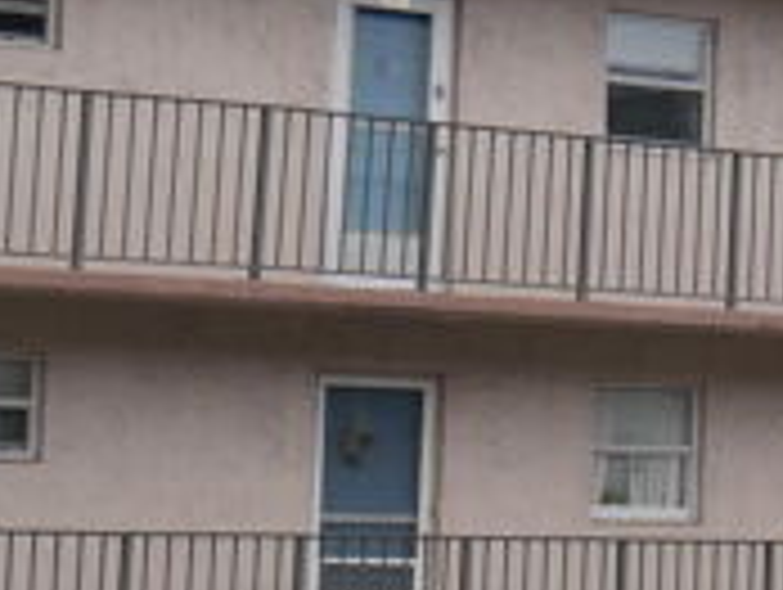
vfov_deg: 8.1
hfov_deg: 10.3
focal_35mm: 184
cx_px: 1202
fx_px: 4168
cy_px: 214
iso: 400
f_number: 5
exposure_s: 1/1600
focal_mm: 20
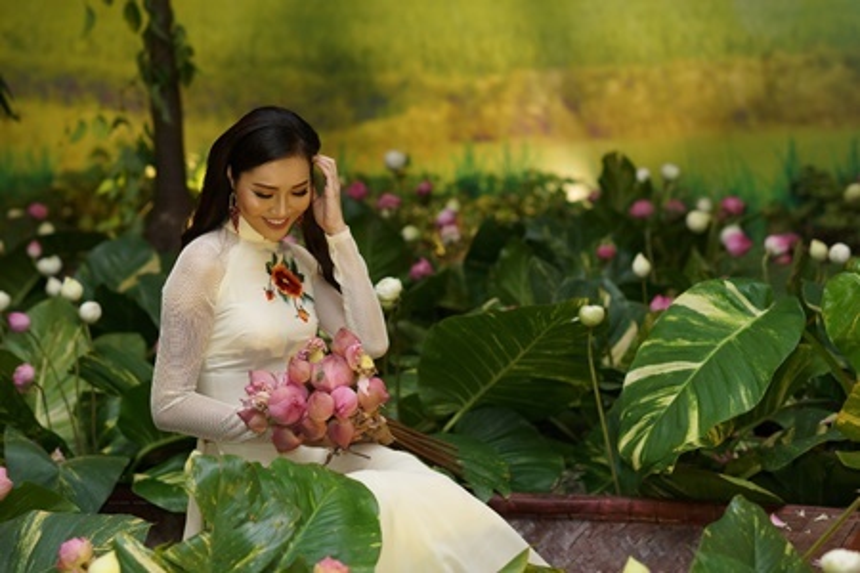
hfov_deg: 23.9
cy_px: 286
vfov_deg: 16.1
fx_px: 2030
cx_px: 430
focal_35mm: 85
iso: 800
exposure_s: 1/160
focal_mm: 85
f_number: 2.8
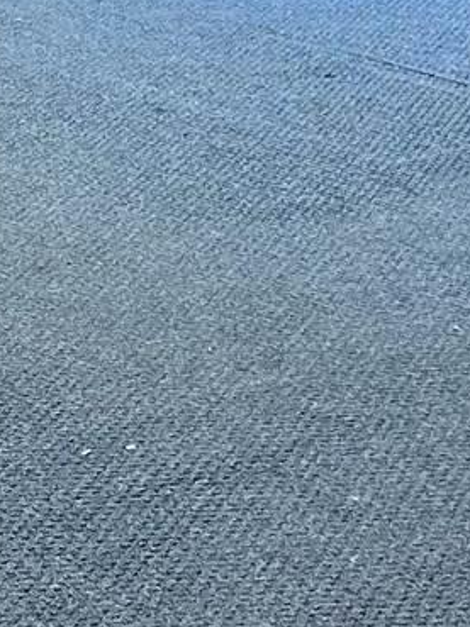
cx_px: -131
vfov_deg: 11.5
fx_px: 2936
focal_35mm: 162
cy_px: -427
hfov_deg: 9.0
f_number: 1.5
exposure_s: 1/142
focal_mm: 5.7
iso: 64
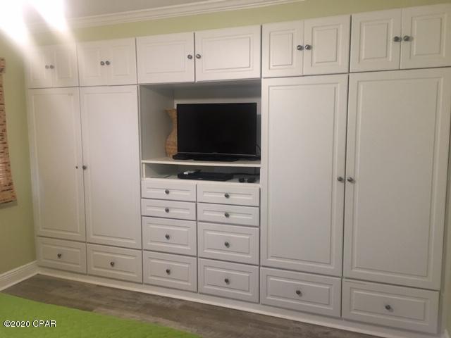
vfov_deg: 48.2
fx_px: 378
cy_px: 169
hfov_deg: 61.7
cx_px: 226
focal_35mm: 29
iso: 100
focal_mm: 4.15
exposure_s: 1/30
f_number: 2.2
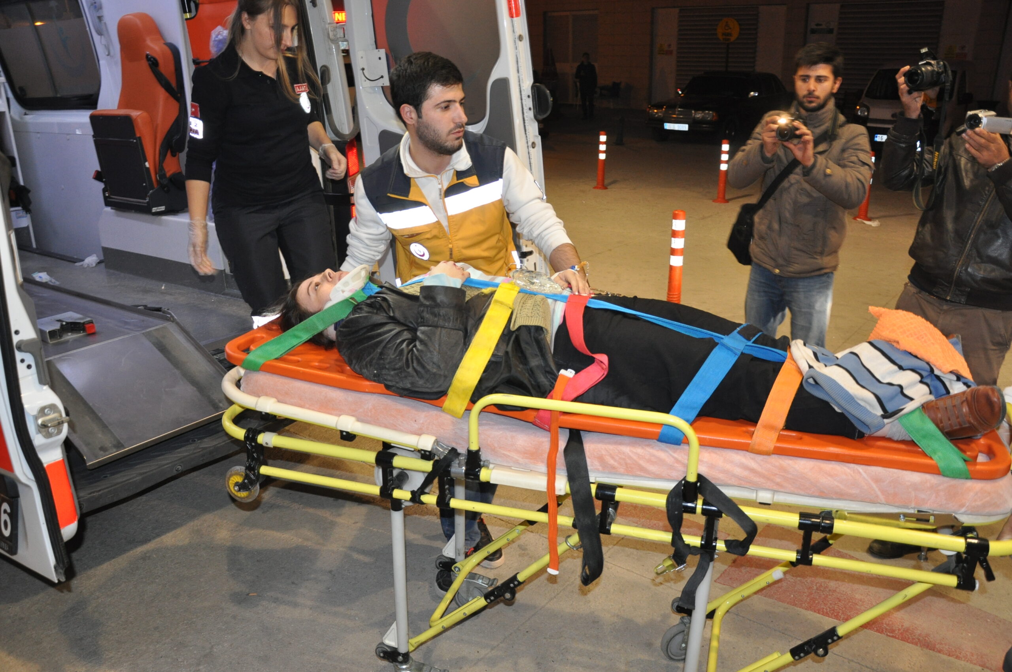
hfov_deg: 67.4
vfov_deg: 47.8
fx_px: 758
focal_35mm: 27
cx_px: 506
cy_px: 336
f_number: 3.5
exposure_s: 1/60
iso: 800
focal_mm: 18
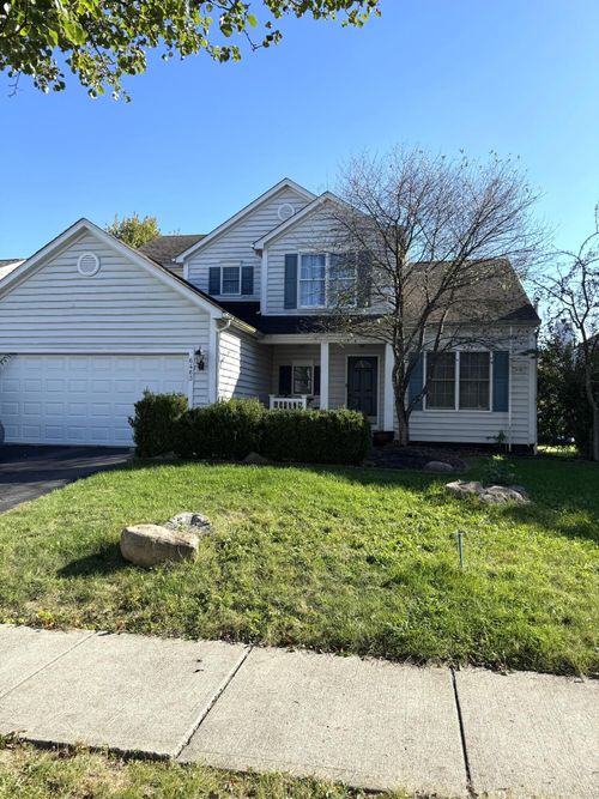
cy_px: 400
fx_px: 554
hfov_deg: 56.8
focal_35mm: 24
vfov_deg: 71.6
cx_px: 300
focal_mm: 6.76
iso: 80
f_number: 1.78
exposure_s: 1/2174
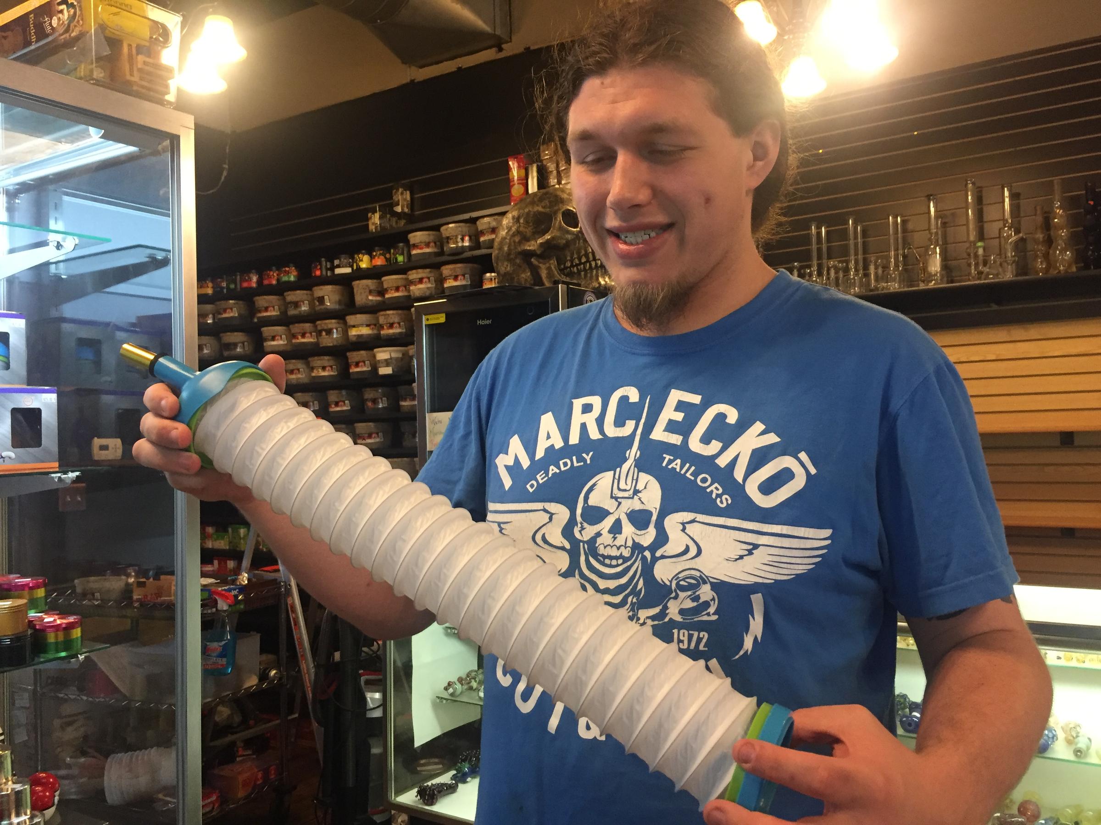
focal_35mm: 29
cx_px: 550
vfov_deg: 48.2
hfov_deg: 61.7
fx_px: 922
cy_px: 412
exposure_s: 1/30
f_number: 2.2
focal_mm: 4.15
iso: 160
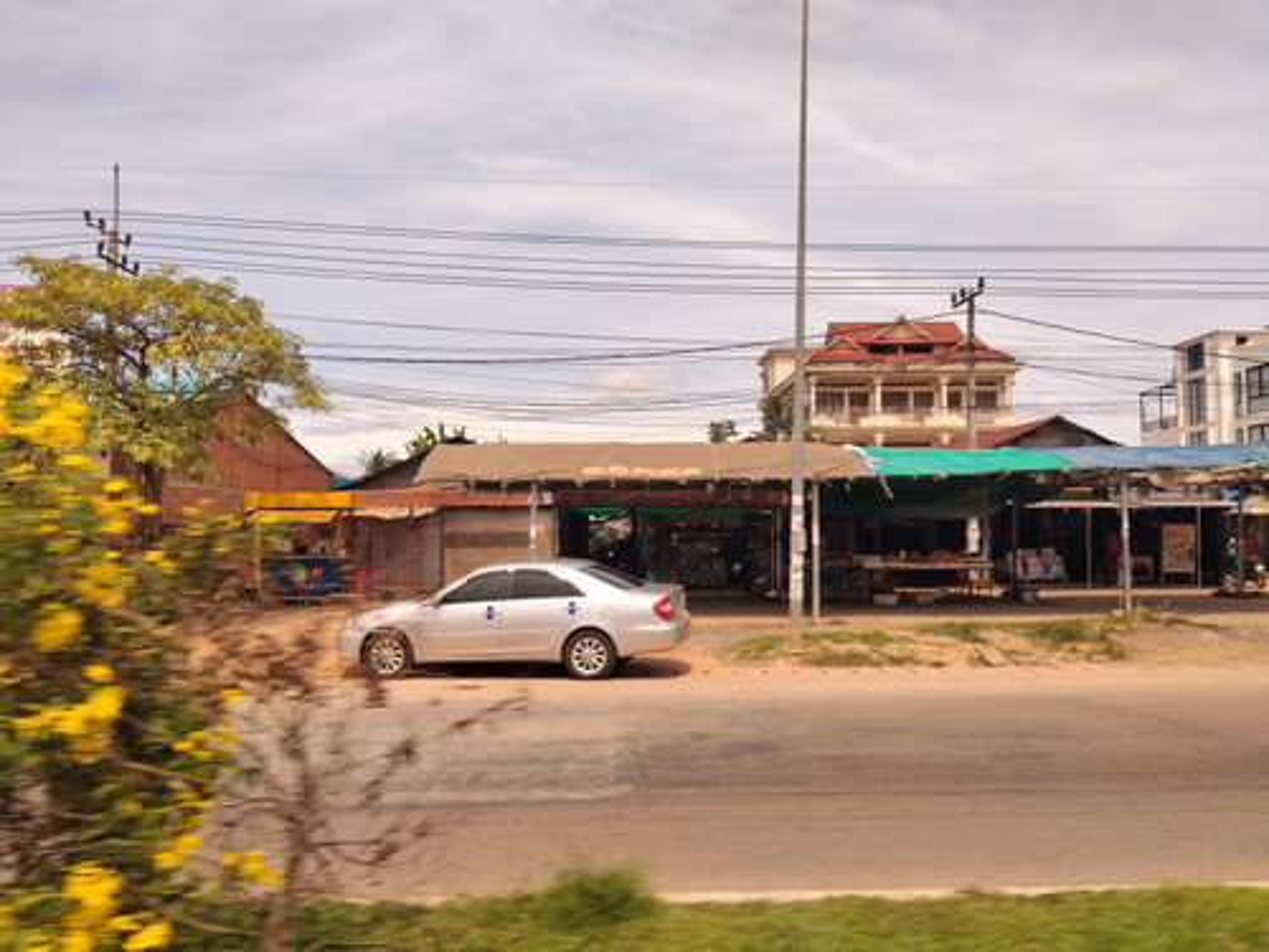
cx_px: 634
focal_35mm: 29
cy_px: 476
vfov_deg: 48.2
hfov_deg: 61.7
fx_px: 1063
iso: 50
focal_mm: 4.22
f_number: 1.8
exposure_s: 1/306
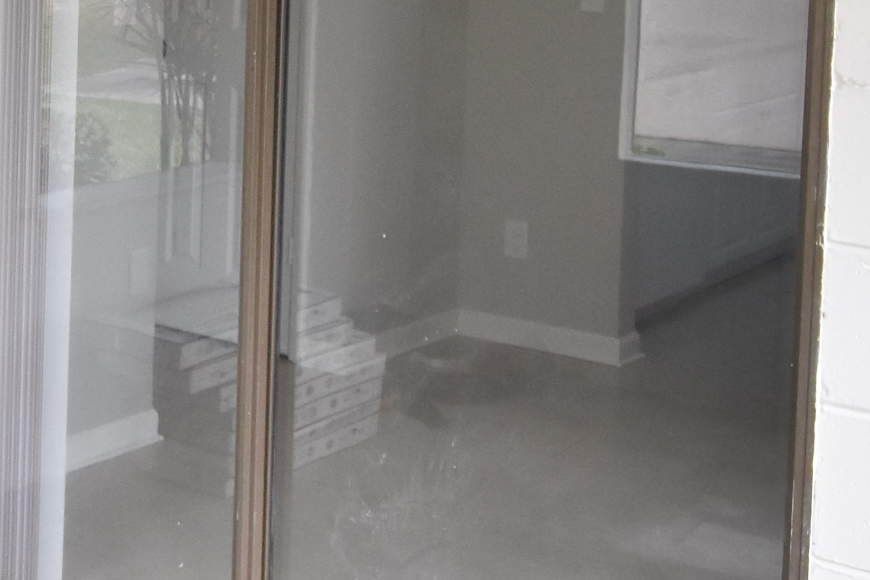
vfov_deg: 19.6
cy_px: -34
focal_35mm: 67
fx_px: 1619
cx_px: 119
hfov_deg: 29.1
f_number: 3.5
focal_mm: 10
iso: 800
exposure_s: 1/500
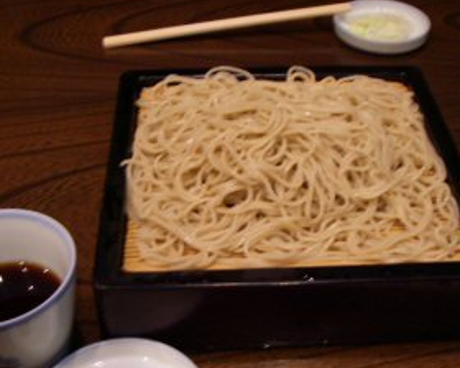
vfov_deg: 28.5
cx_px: 250
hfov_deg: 35.3
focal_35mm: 53
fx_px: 722
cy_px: 227
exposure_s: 1/6
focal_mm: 6.3
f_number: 3.3
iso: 160
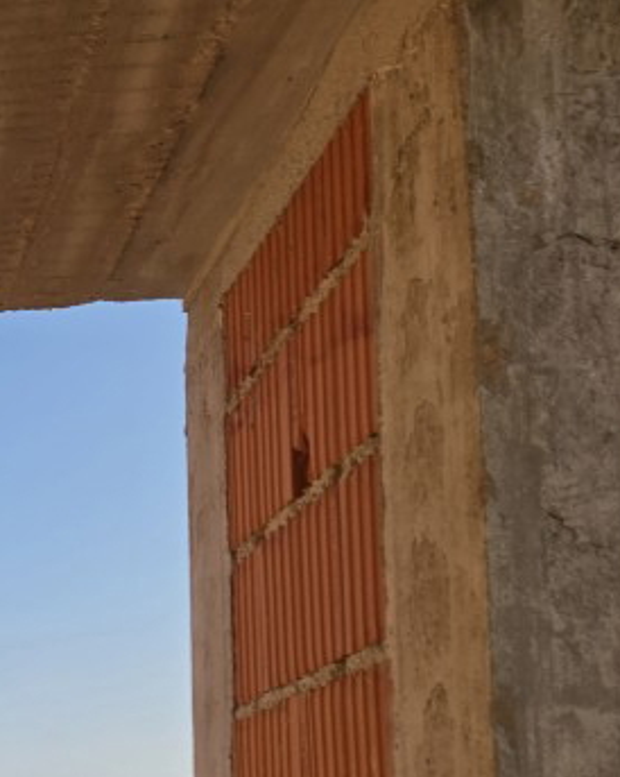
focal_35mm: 67
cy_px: 795
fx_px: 1538
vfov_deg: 26.6
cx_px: -509
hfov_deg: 18.0
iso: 50
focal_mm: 5.4
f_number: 1.8
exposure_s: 1/2921
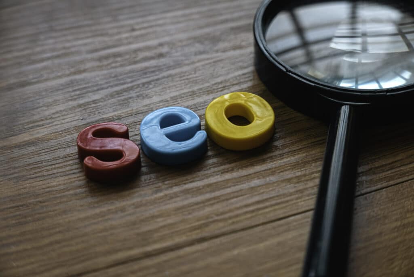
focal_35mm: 75
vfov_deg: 18.2
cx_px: 207
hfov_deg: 27.0
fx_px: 863
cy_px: 138
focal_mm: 34
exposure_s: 1/125
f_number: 2.8
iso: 500
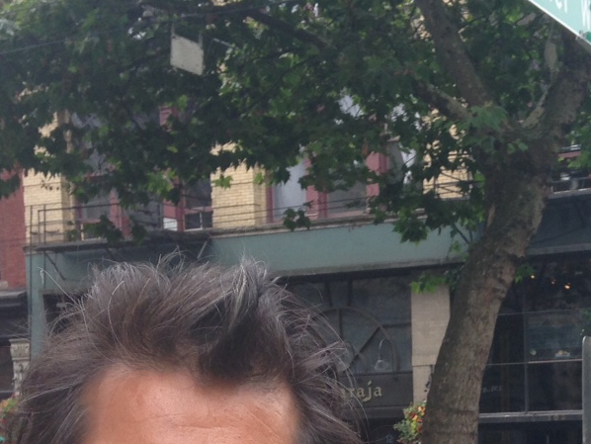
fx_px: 1537
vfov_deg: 15.7
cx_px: 482
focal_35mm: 90
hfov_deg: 21.5
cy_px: 555
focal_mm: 4.12
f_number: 2.4
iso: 50
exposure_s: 1/259
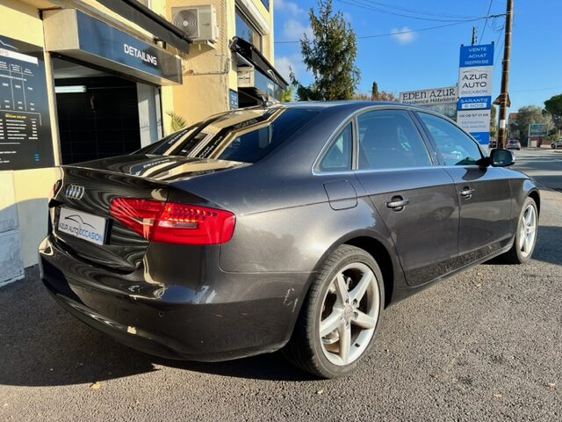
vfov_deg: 53.1
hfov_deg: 67.3
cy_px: 211
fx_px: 422
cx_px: 281
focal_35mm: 26
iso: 50
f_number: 1.5
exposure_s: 1/1645
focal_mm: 5.7
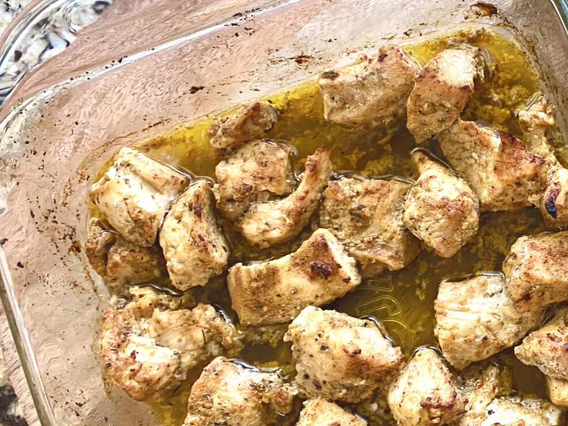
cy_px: 267
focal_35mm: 54
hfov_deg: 32.4
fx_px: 886
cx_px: 581
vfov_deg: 27.0
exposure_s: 1/60
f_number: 1.8
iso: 160
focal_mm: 4.25
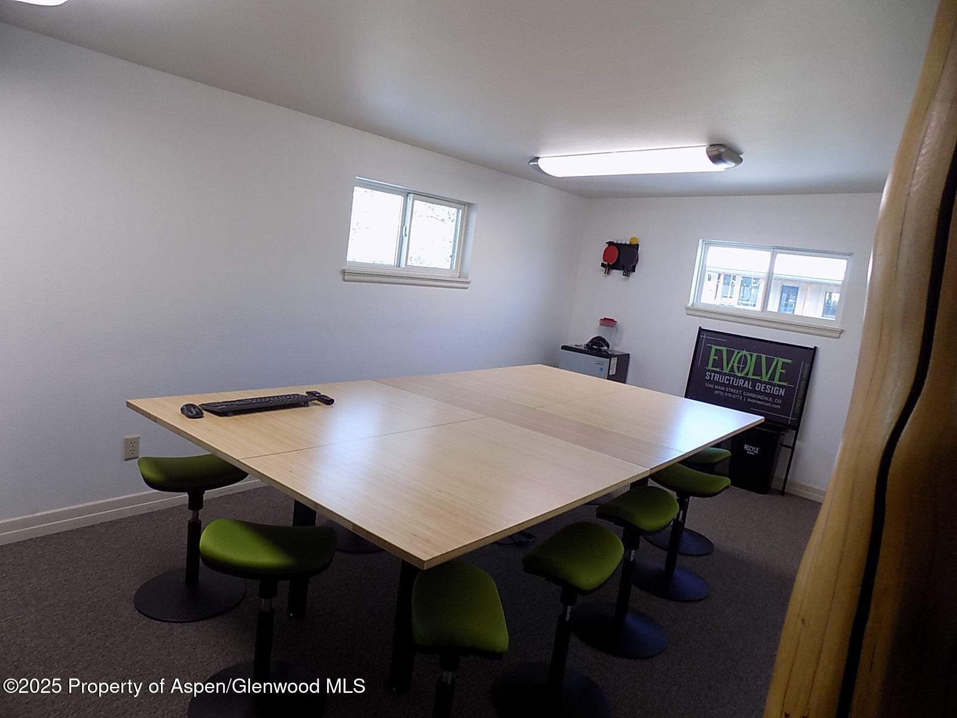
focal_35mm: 23
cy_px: 359
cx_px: 478
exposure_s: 1/30
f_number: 3.1
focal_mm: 4
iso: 100
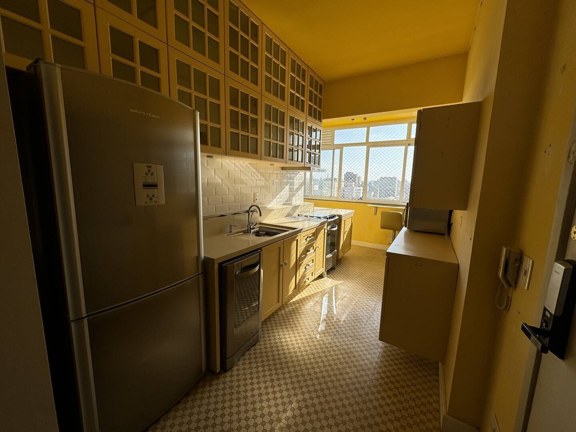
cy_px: 216
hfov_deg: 102.1
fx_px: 233
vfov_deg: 85.7
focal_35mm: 14
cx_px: 288
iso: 50
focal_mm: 2.22
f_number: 2.2
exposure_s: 1/749
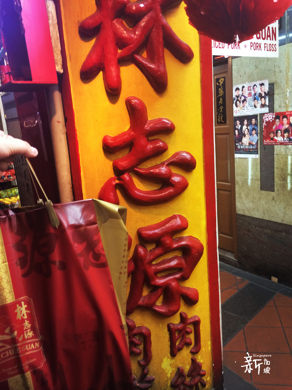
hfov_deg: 46.8
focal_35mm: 30
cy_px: 195
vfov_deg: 60.0
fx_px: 337
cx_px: 146
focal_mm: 4.12
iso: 100
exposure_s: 1/30
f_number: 2.2
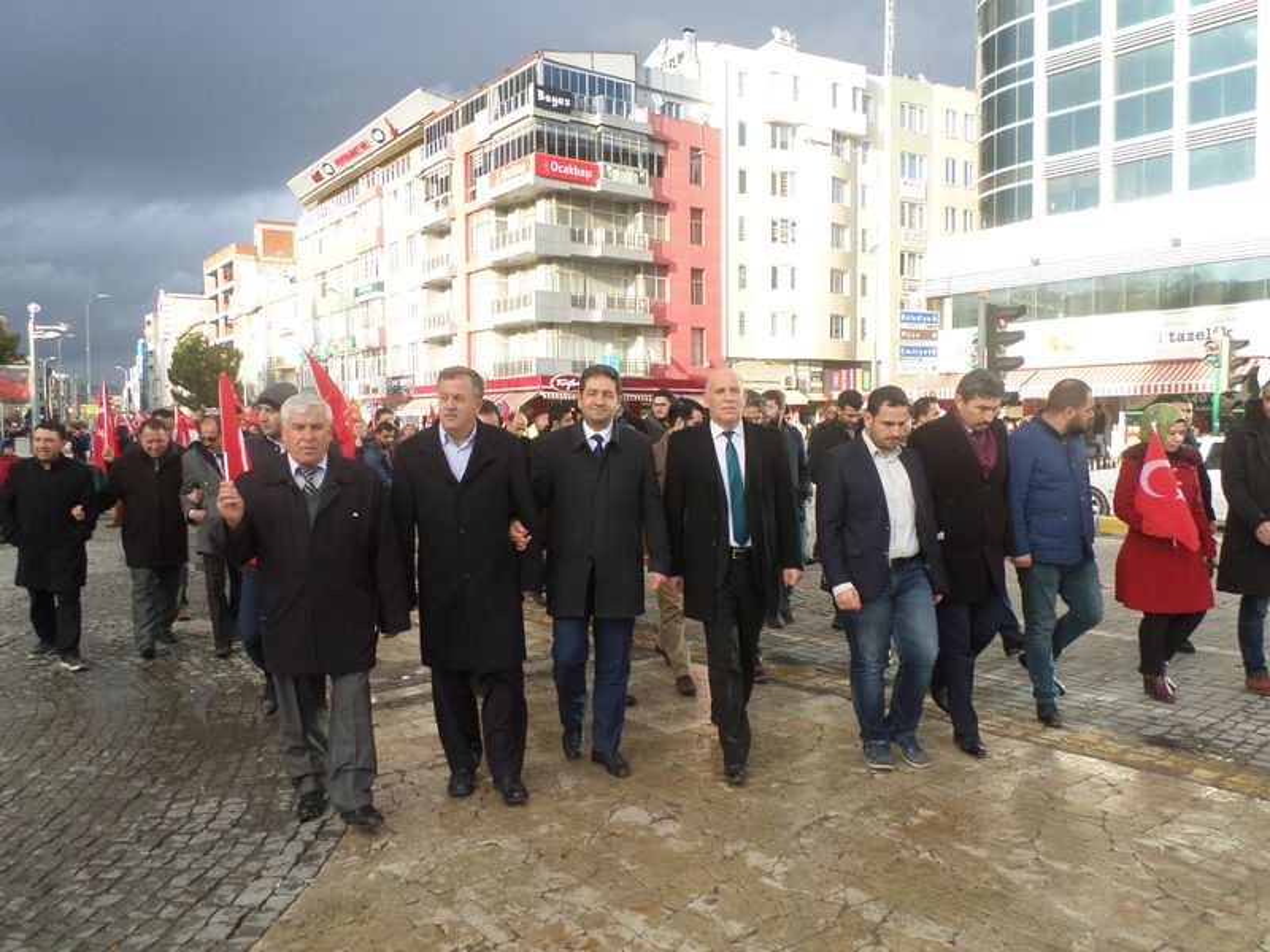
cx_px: 635
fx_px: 917
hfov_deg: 69.4
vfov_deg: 54.9
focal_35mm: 25
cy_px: 476
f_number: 2.5
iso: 80
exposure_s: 1/350
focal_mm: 4.5
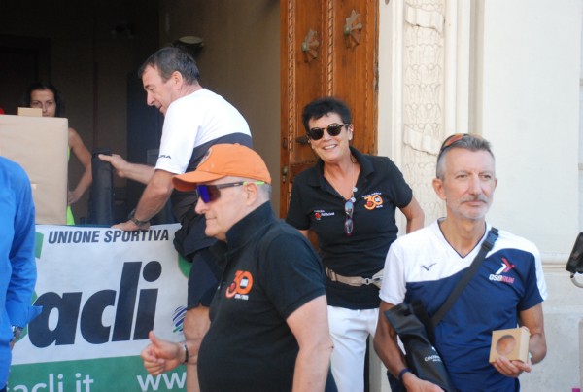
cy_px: 196
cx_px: 292
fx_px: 1266
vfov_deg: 17.6
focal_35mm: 78
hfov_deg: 25.9
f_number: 5
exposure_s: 1/320
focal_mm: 52
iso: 1000
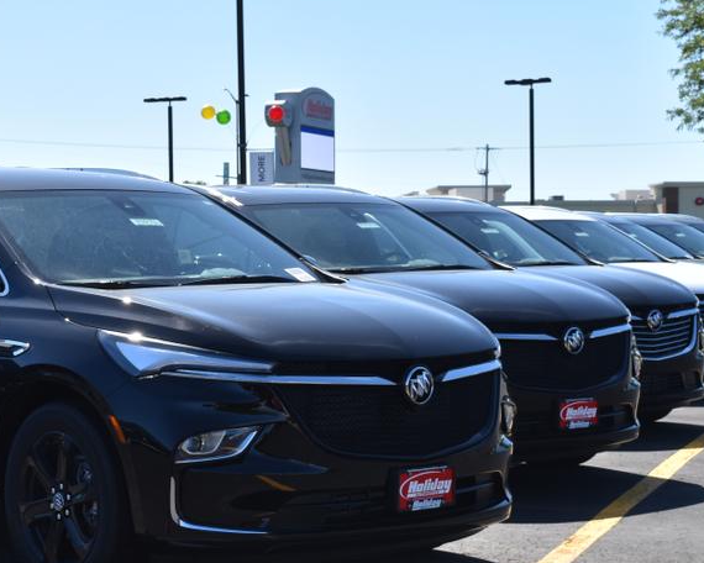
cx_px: 222
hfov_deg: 20.9
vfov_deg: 16.9
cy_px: 362
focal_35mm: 91
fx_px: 1896
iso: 200
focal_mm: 36
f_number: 10
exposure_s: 1/400
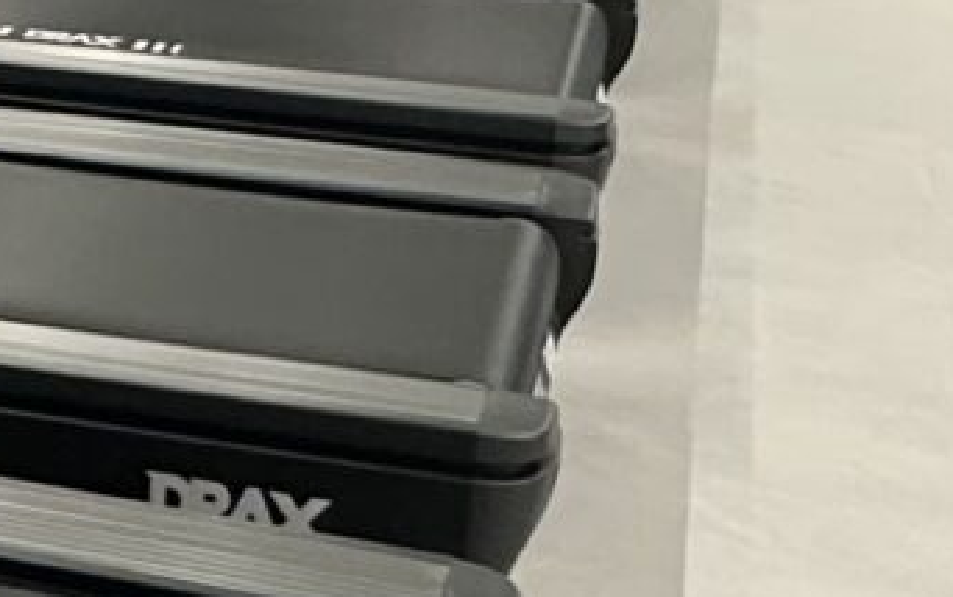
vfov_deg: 11.7
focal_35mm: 111
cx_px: -571
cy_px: 78
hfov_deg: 16.7
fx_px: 2884
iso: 320
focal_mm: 2.22
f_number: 2.2
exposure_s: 1/50
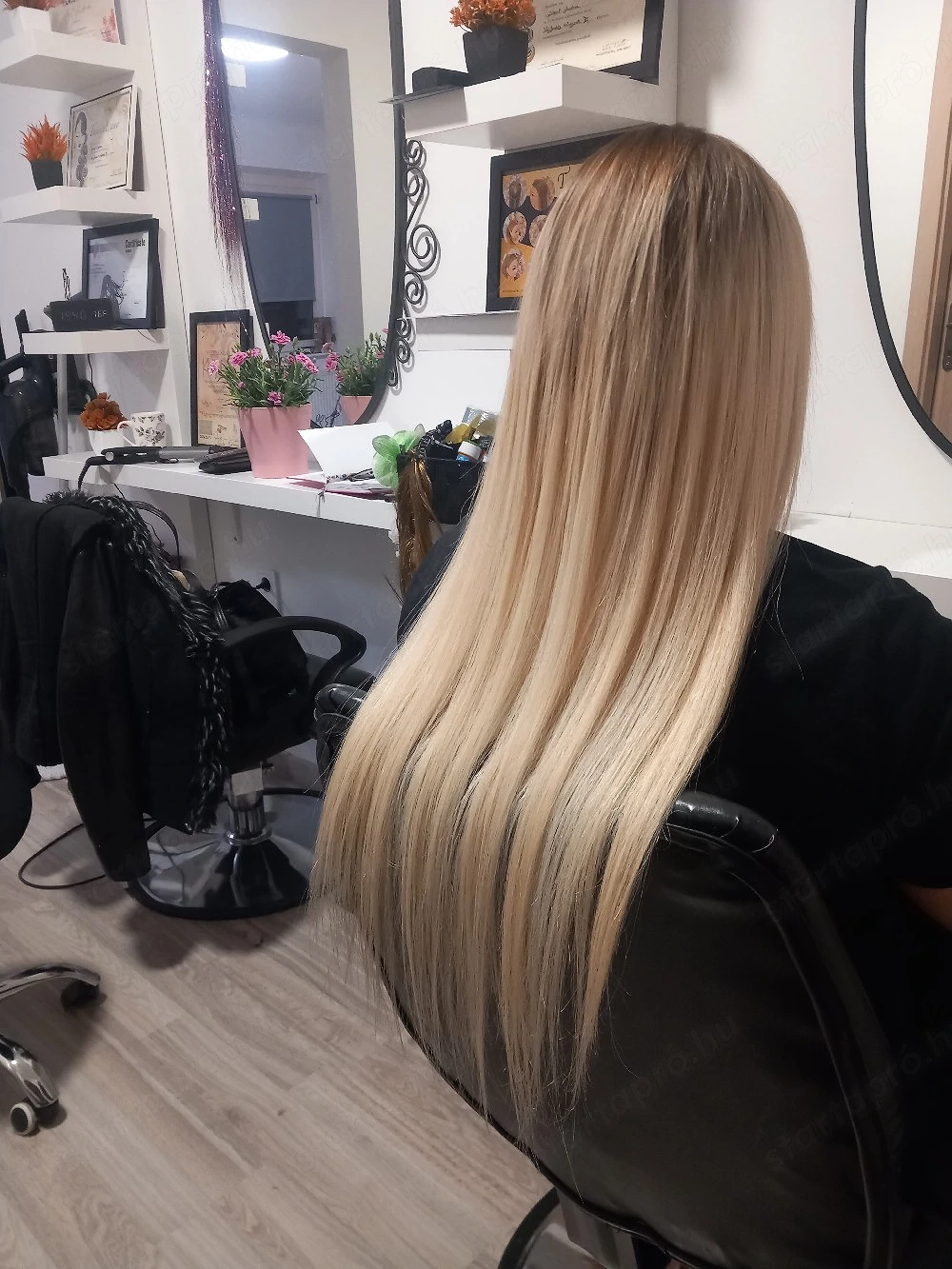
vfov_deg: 65.3
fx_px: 990
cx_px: 476
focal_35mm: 27
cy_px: 634
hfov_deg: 51.4
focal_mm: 4
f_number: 1.8
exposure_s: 1/30
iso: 250
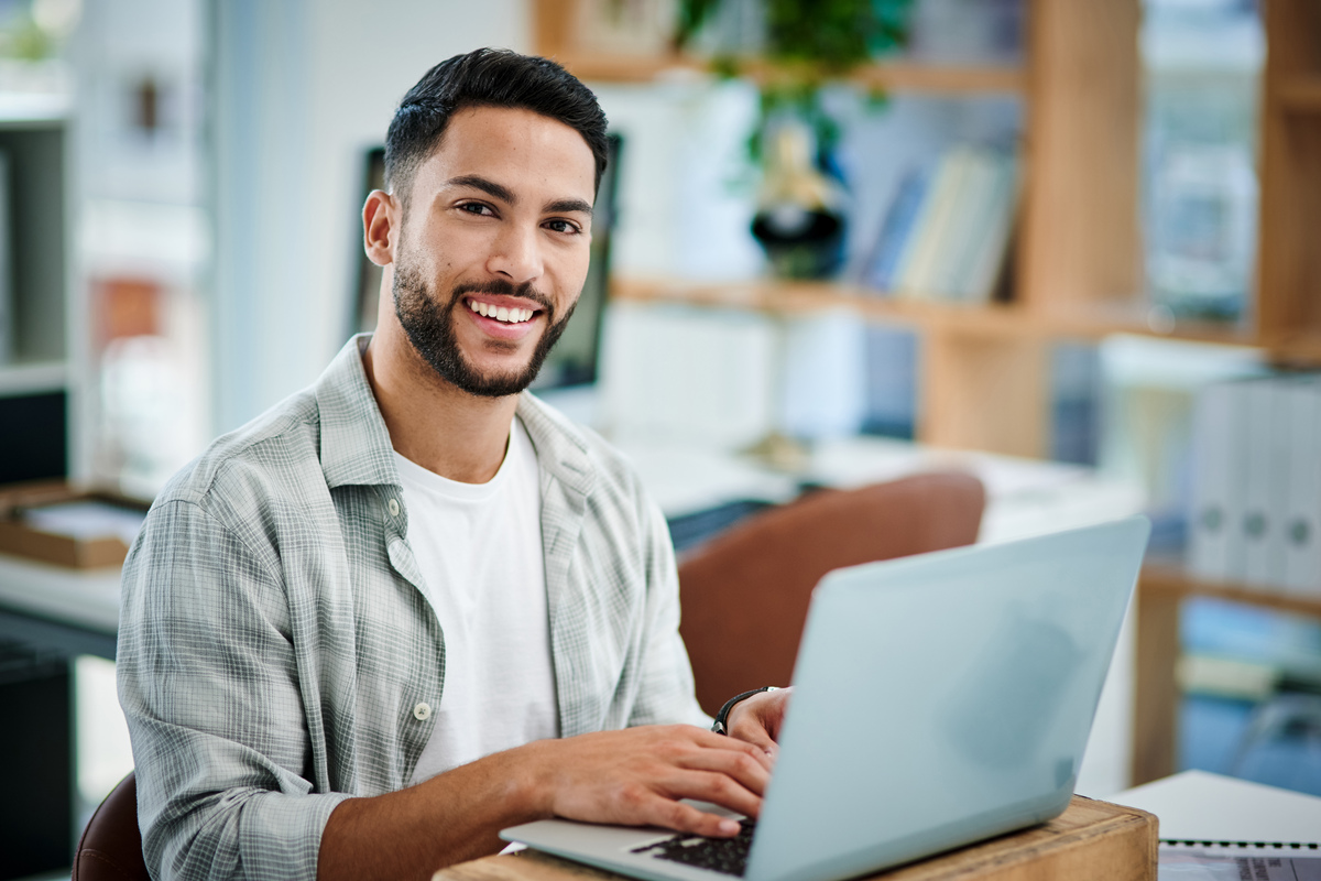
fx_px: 3119
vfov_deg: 16.1
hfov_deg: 23.9
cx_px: 660
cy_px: 440
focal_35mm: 85
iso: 100
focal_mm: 85
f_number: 2
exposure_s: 1/250
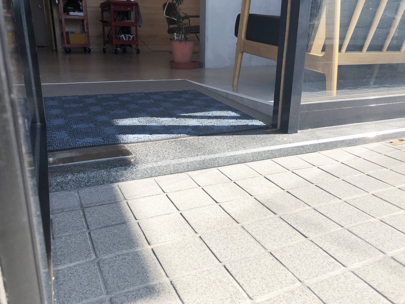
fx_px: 328
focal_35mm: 28
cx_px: 202
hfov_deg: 63.4
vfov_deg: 49.7
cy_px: 152
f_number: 1.8
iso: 20
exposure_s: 1/883
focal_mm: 3.99
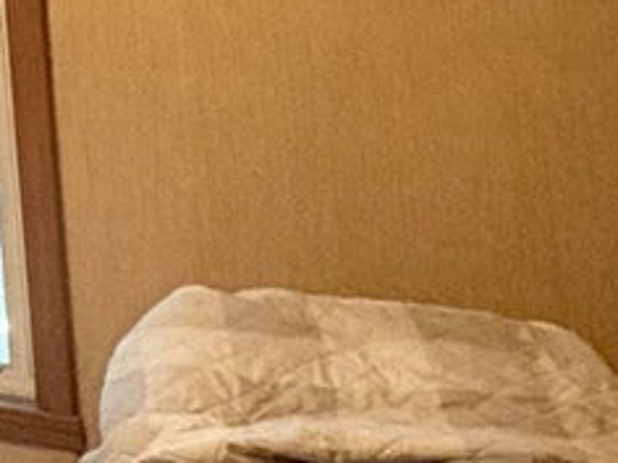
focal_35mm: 81
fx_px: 1446
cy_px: -73
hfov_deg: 14.6
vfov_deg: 17.5
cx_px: -892
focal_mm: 2.22
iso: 500
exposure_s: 1/60
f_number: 2.2
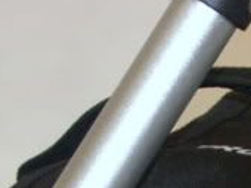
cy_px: 536
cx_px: 285
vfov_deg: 3.5
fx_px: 2969
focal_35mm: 410
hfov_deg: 4.8
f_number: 3.2
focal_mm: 17.5
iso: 200
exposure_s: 1/60
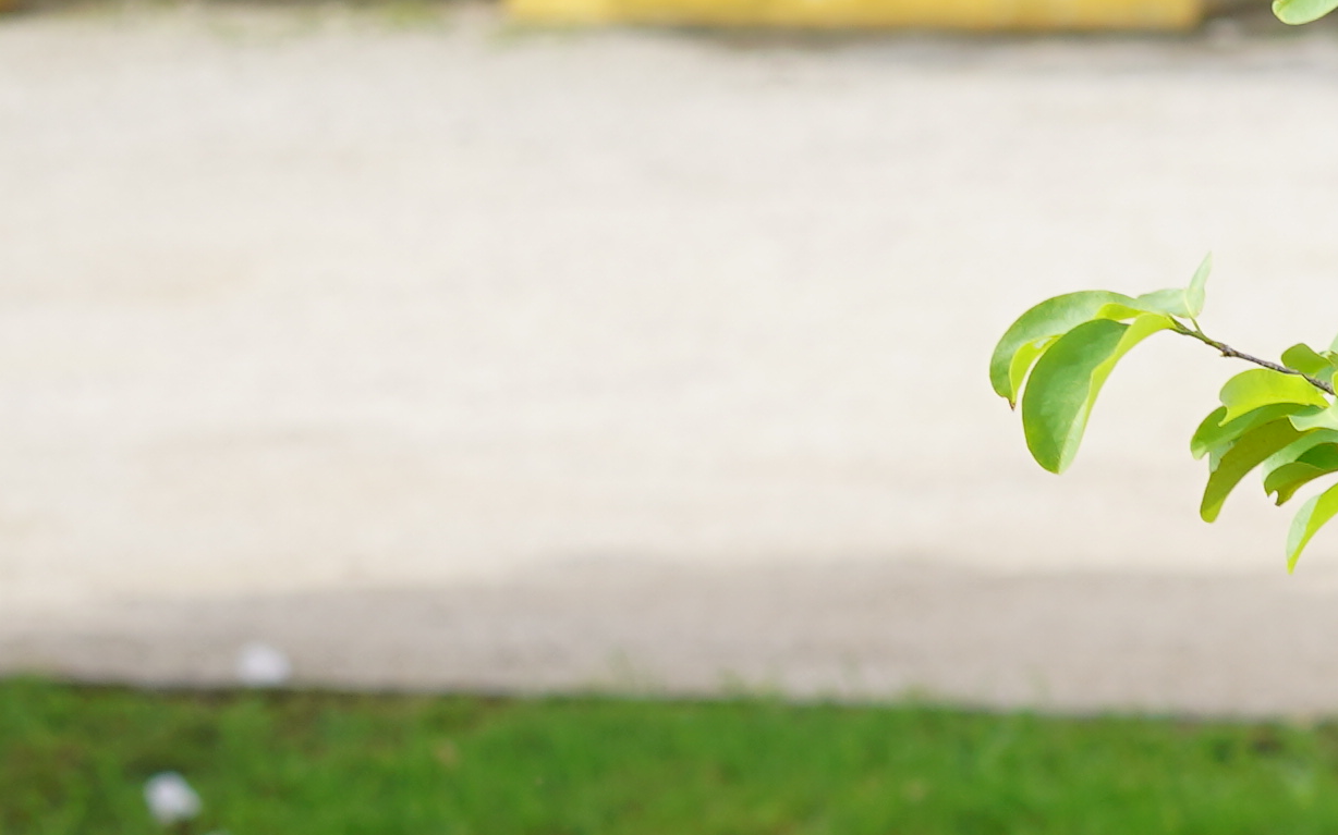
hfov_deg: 8.3
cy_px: 2097
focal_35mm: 249
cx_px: 2005
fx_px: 9078
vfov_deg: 5.1
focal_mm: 50
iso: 100
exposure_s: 1/250
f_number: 5
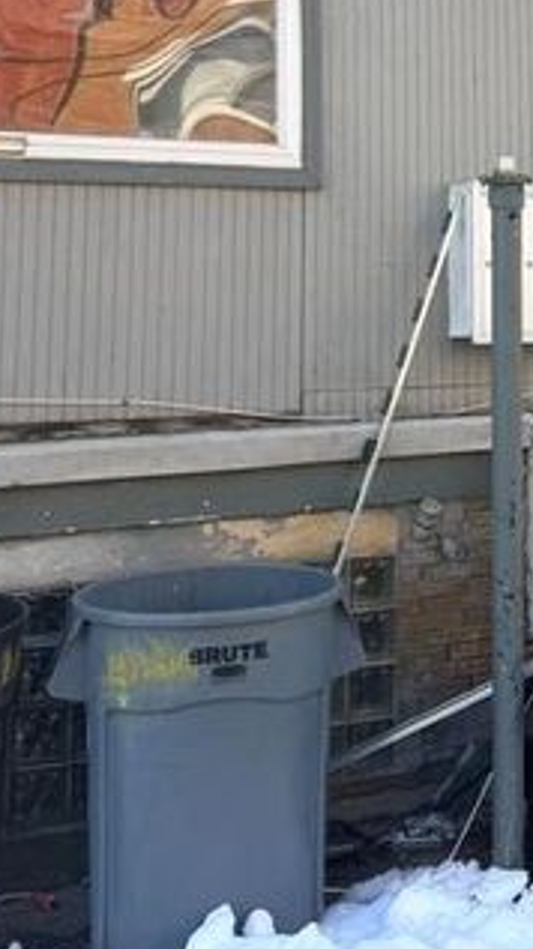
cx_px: 515
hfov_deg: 21.2
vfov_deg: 36.4
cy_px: 166
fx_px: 1384
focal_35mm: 55
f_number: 1.78
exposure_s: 1/788
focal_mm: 6.76
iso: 80
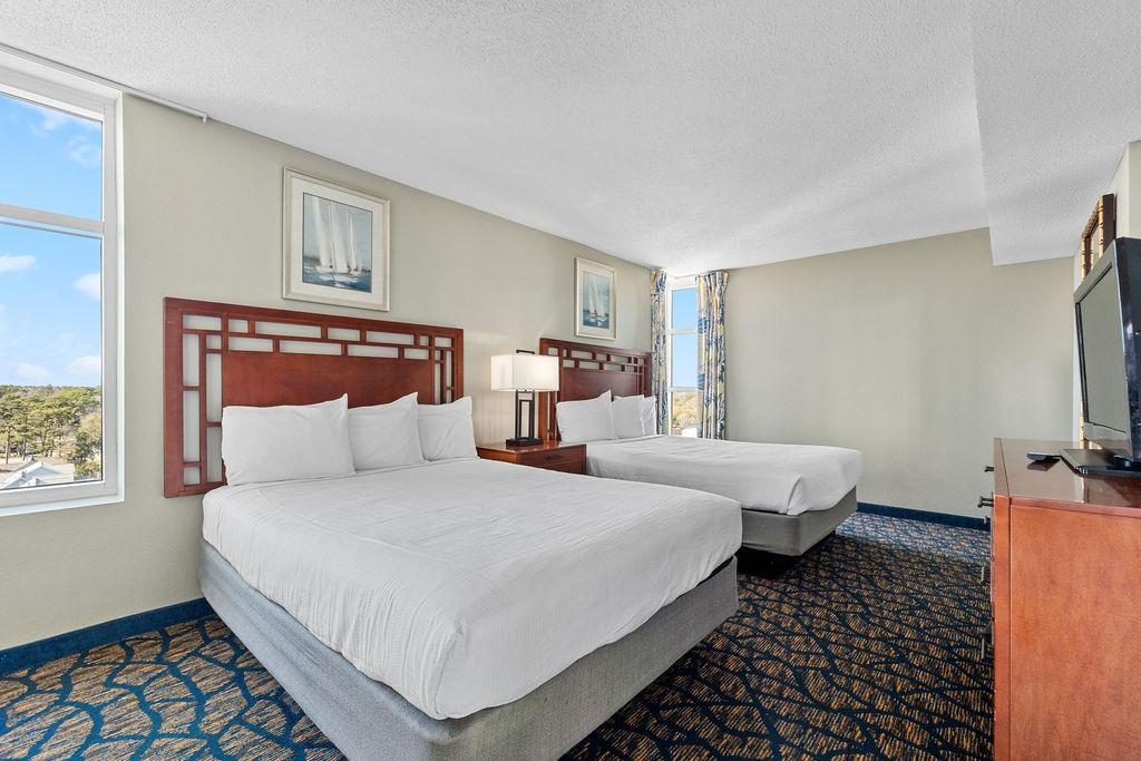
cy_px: 380
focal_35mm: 15
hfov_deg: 100.4
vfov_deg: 77.3
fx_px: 475
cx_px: 570
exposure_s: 1/13
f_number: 7.1
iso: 500
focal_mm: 10
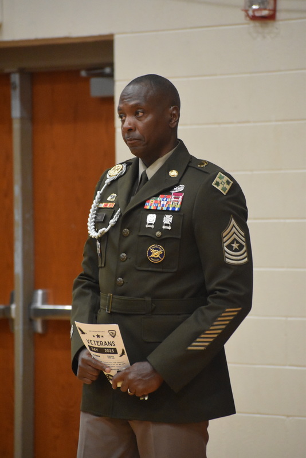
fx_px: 3439
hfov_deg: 5.1
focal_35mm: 270
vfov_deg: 7.6
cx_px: 153
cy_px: 229
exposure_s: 1/180
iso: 5000
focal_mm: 180
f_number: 5.3
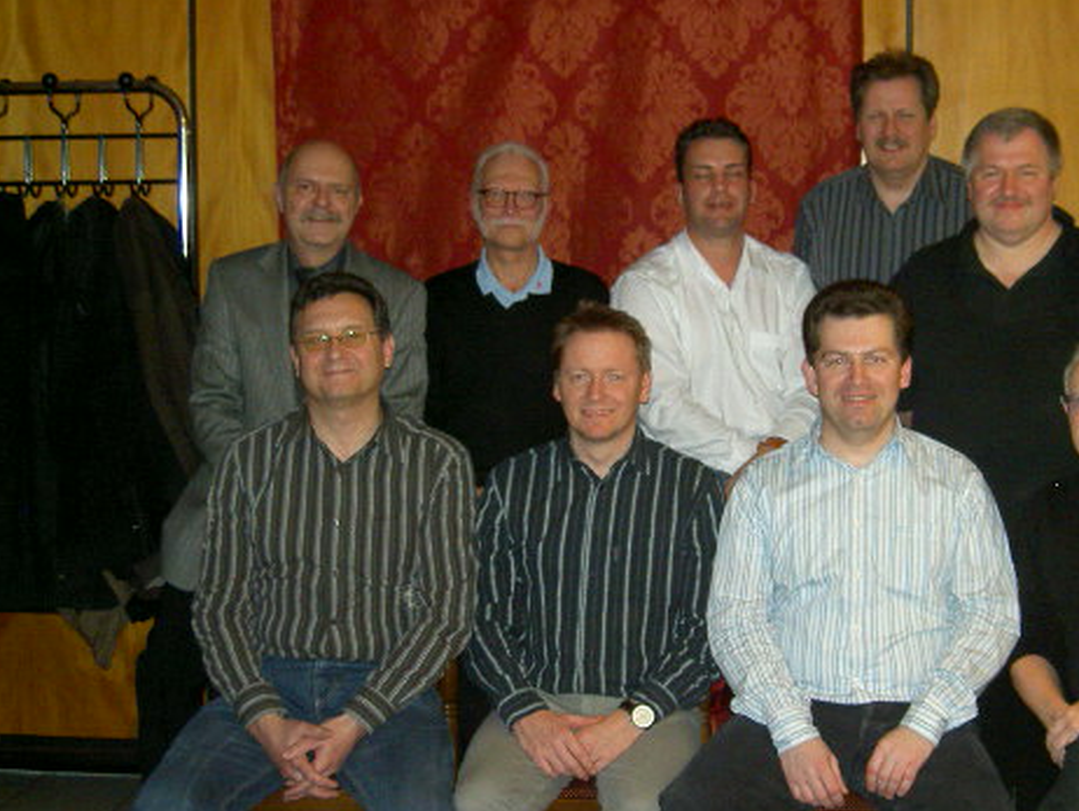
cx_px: 673
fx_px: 1684
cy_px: 407
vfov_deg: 27.1
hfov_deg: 35.3
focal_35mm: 54
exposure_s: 1/59.5
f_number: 2.8
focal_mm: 8
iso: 100
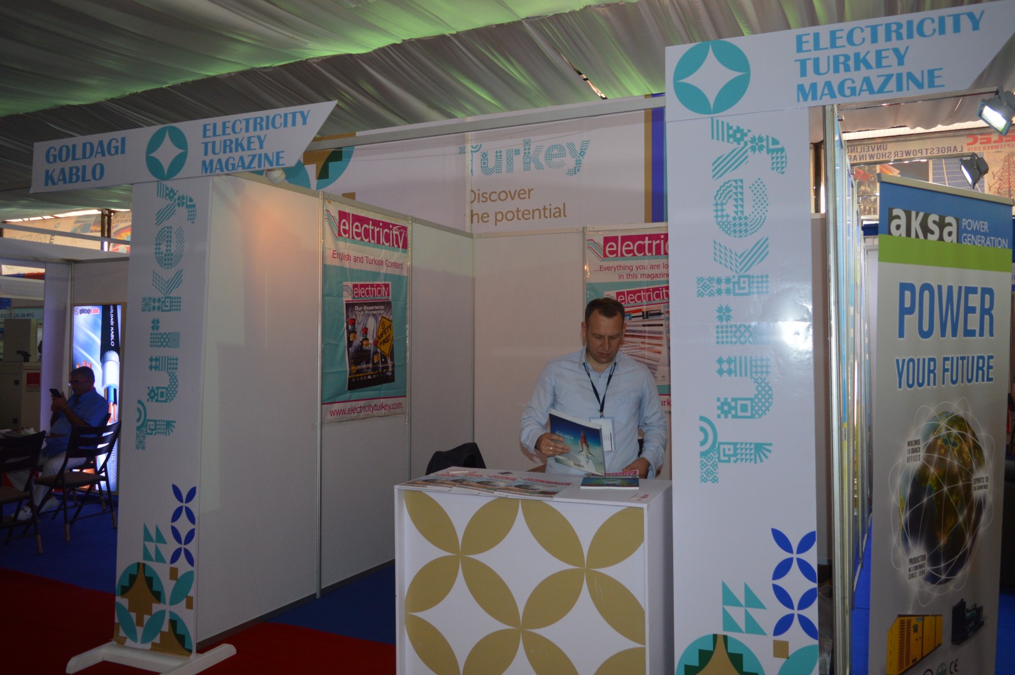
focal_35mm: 27
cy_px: 338
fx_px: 761
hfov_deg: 67.4
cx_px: 508
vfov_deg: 47.9
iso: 450
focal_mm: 18
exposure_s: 1/60
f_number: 3.5
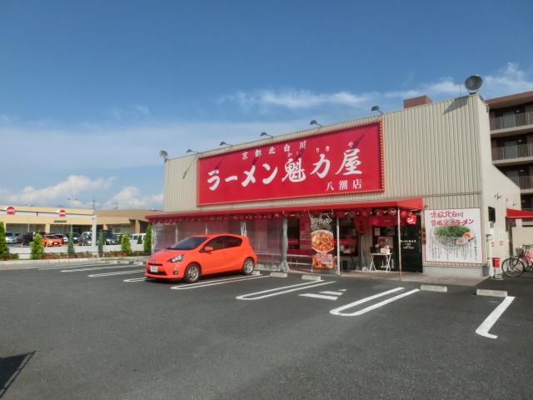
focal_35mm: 24
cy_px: 200
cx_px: 266
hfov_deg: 71.6
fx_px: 370
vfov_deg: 56.8
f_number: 7.9
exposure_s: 1/1000
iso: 200
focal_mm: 4.24
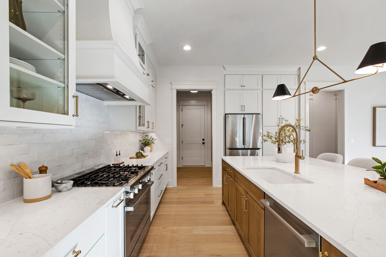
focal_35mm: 15
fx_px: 161
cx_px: 193
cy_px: 128
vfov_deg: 77.3
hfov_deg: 100.4
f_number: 8
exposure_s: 1/5
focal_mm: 10
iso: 100
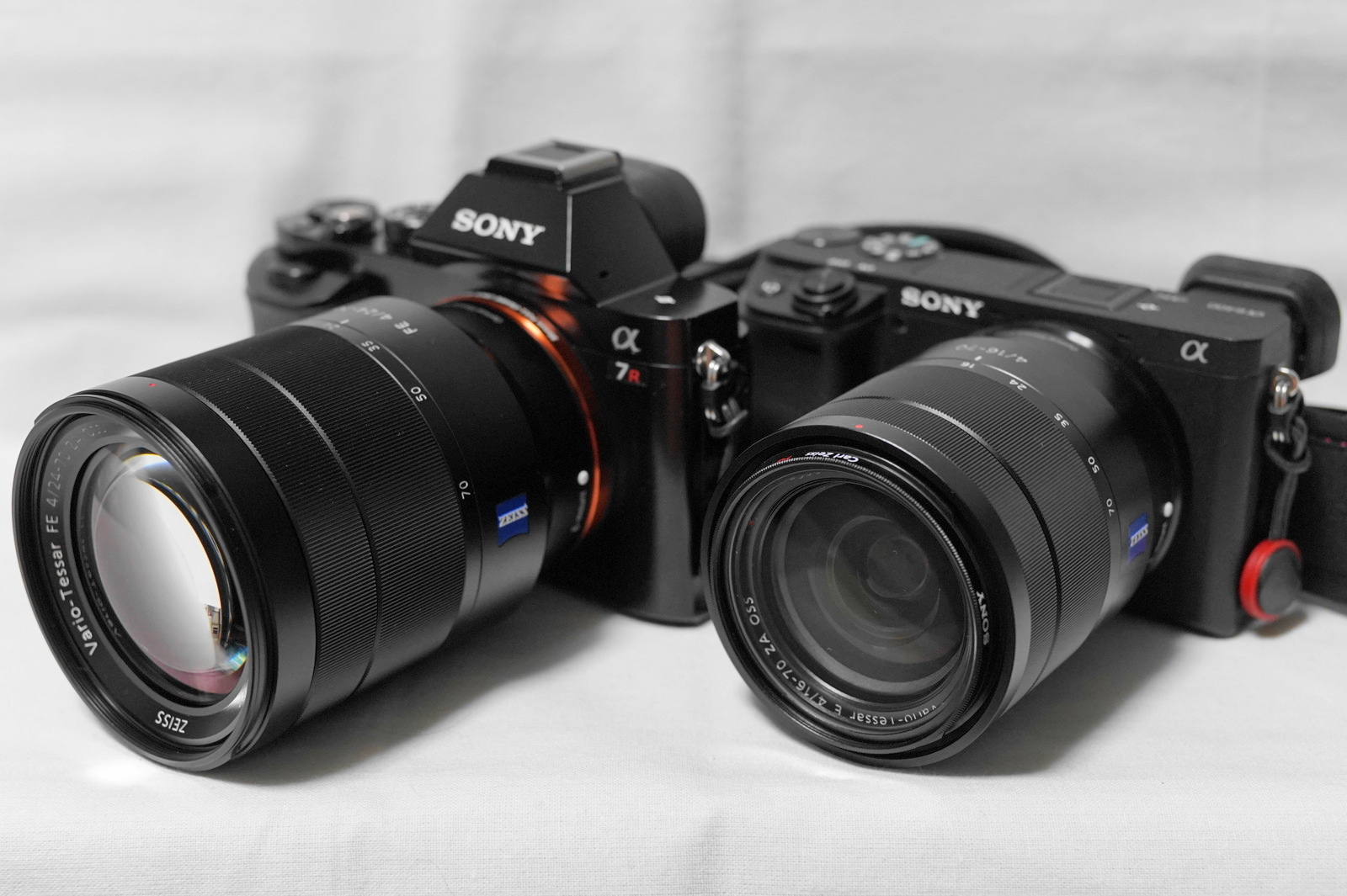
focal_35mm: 48
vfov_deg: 28.0
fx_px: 1795
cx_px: 674
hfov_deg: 41.1
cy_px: 448
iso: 640
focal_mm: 32
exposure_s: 1/60
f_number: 4
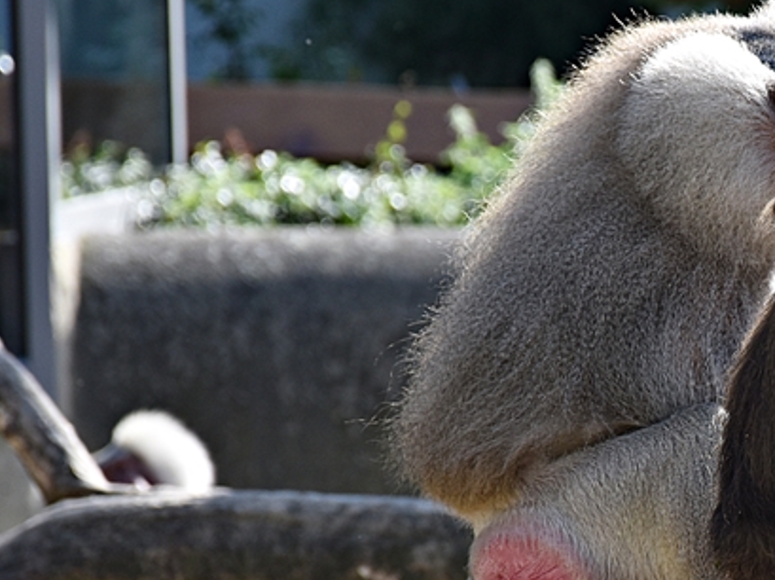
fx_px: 10513
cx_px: 766
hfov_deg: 4.2
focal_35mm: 470
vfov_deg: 3.2
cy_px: 414
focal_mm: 130
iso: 280
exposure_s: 1/500
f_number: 5.6
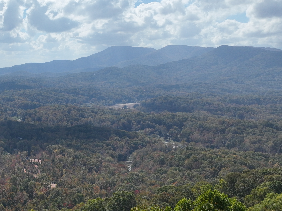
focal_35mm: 52
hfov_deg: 33.5
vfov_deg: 27.7
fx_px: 423
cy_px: 153
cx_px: -3
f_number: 2.8
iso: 100
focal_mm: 12.29
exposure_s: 1/5000
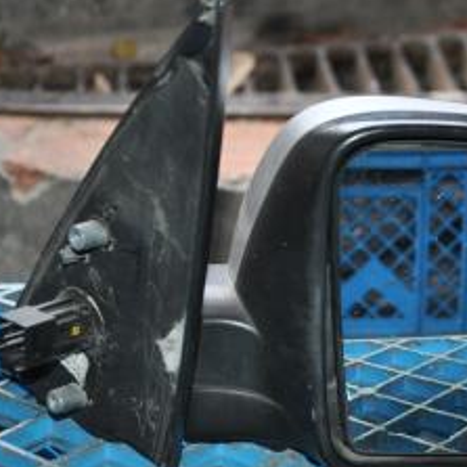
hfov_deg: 12.2
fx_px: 2183
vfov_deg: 12.2
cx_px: 392
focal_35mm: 143
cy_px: 232
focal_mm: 50
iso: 800
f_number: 5
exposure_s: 1/60
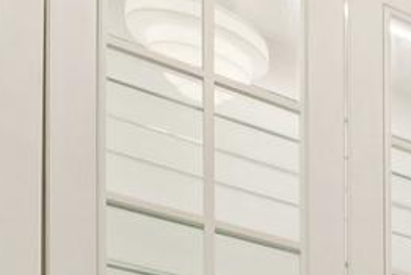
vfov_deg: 12.9
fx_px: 880
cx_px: 969
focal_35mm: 77
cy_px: 688
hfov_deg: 15.4
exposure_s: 1/6
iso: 400
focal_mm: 14
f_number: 8
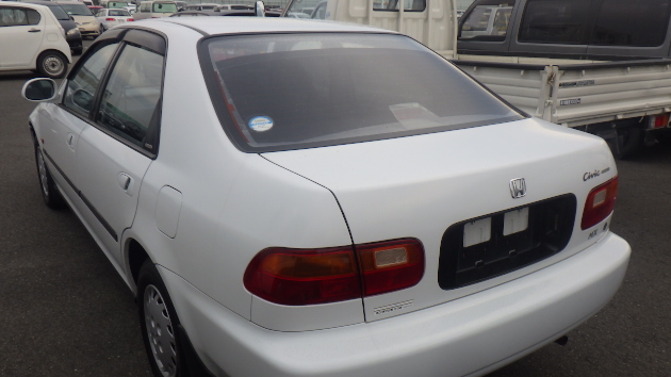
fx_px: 551
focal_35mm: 31
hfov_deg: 62.6
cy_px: 228
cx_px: 339
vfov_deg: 37.6
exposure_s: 1/160
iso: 125
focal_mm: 5
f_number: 4.2
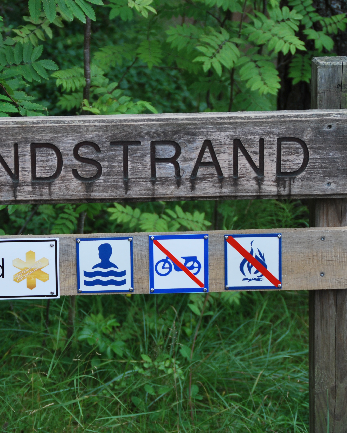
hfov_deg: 12.9
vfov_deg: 16.2
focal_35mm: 119
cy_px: 216
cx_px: 83
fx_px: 1527
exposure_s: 1/320
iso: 200
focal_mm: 56
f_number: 5
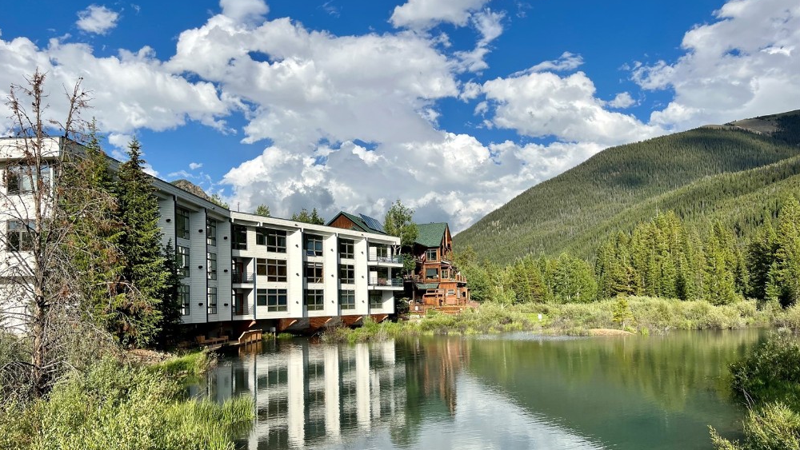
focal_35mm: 29
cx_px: 391
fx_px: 615
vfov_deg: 40.0
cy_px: 273
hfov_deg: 66.0
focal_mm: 5.7
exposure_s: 1/6211
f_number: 1.5
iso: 50
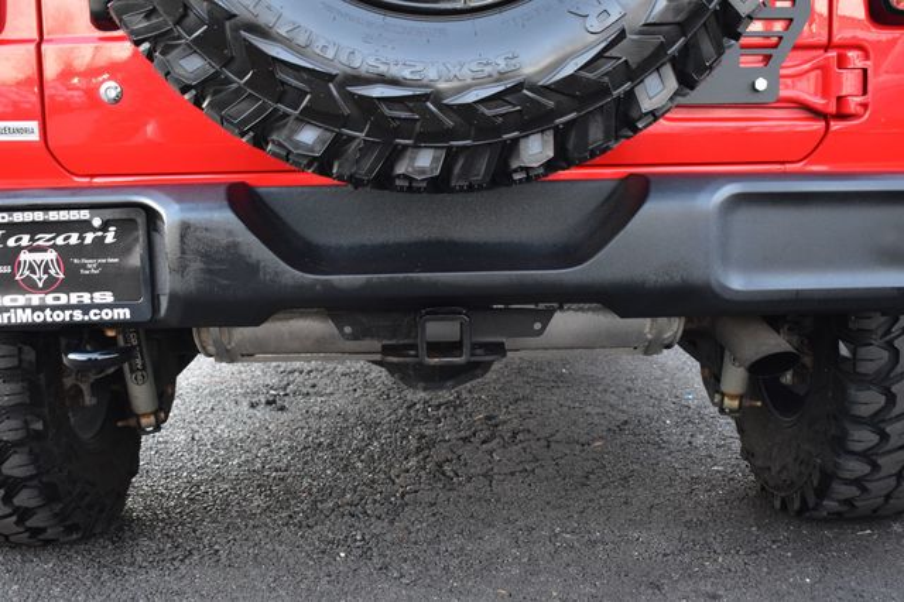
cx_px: 452
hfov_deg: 43.6
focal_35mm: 45
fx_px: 1129
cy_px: 301
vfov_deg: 29.8
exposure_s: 1/15
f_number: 5
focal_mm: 30
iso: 1600
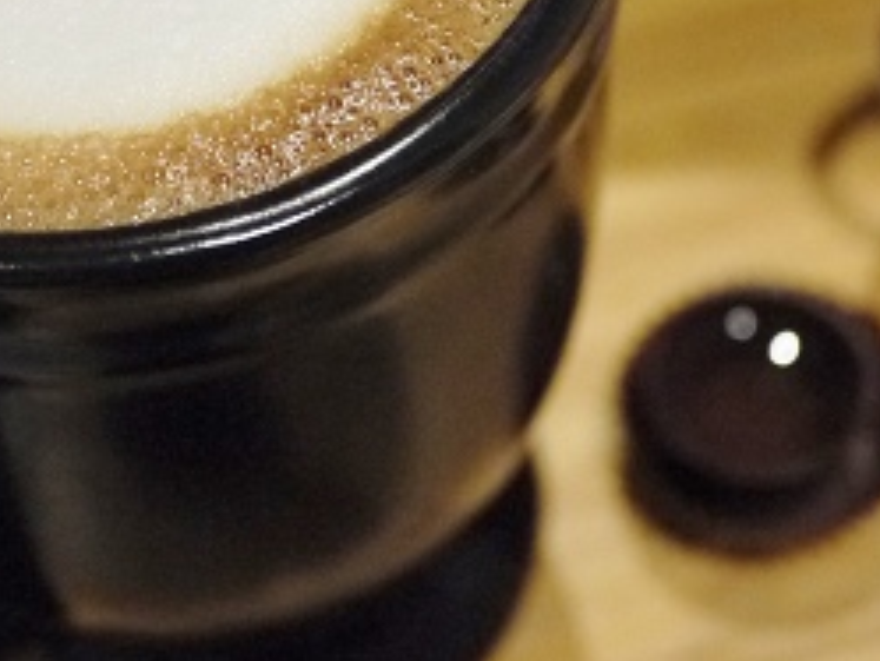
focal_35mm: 72
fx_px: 1831
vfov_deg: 20.0
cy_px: 46
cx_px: 534
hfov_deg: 27.0
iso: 800
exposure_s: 1/25
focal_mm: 14
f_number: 2.5
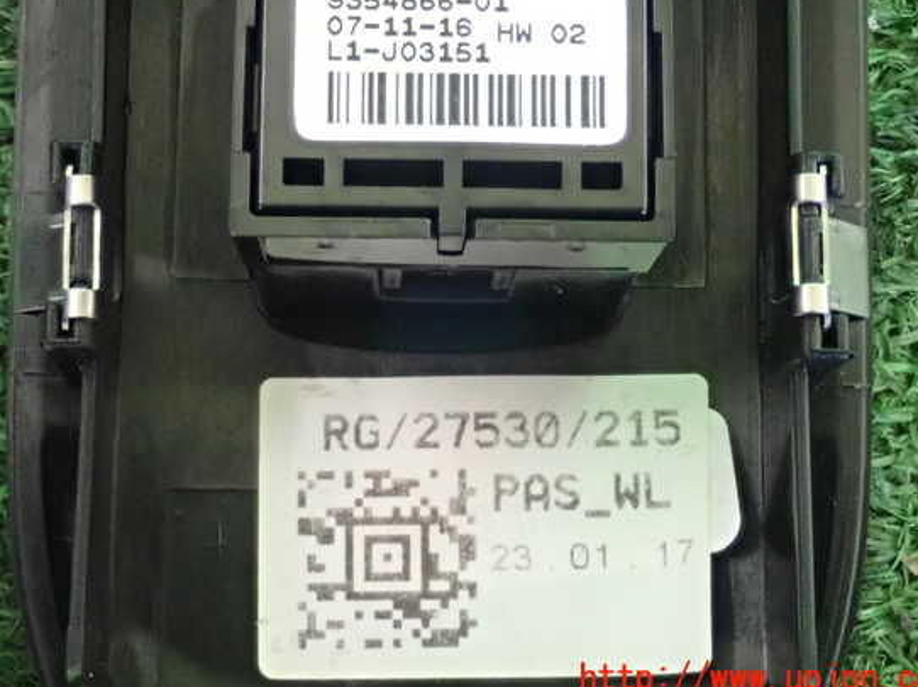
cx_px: 454
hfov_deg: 27.0
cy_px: 320
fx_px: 1909
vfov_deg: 20.4
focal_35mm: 72
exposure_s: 1/60
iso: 2500
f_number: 5
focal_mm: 11.78
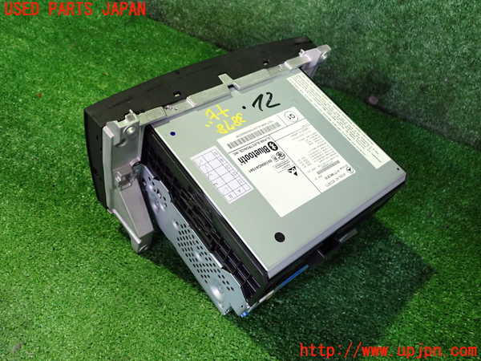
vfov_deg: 46.8
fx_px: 417
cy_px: 180
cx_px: 240
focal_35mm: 30
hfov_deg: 60.0
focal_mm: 5.4
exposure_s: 1/30
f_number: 2.3
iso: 640
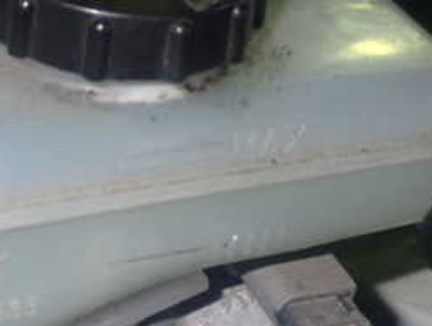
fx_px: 1312
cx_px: 134
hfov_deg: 18.6
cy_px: 181
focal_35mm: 105
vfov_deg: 14.1
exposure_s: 1/40
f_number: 9
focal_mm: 7.84
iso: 640
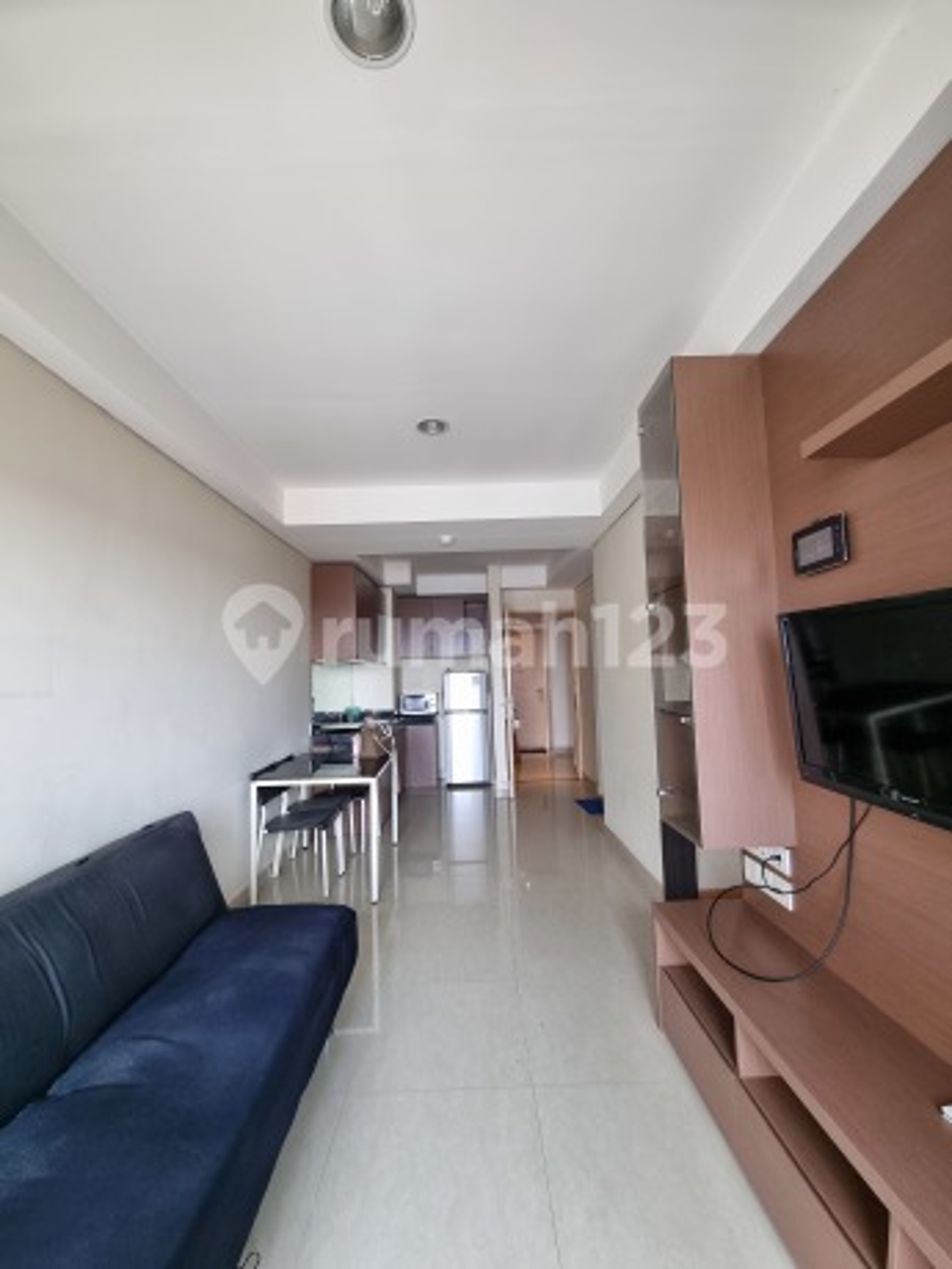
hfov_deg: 89.9
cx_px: 476
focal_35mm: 13
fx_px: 477
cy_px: 634
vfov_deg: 106.2
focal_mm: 2.2
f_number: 2.2
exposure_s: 1/50
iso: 125
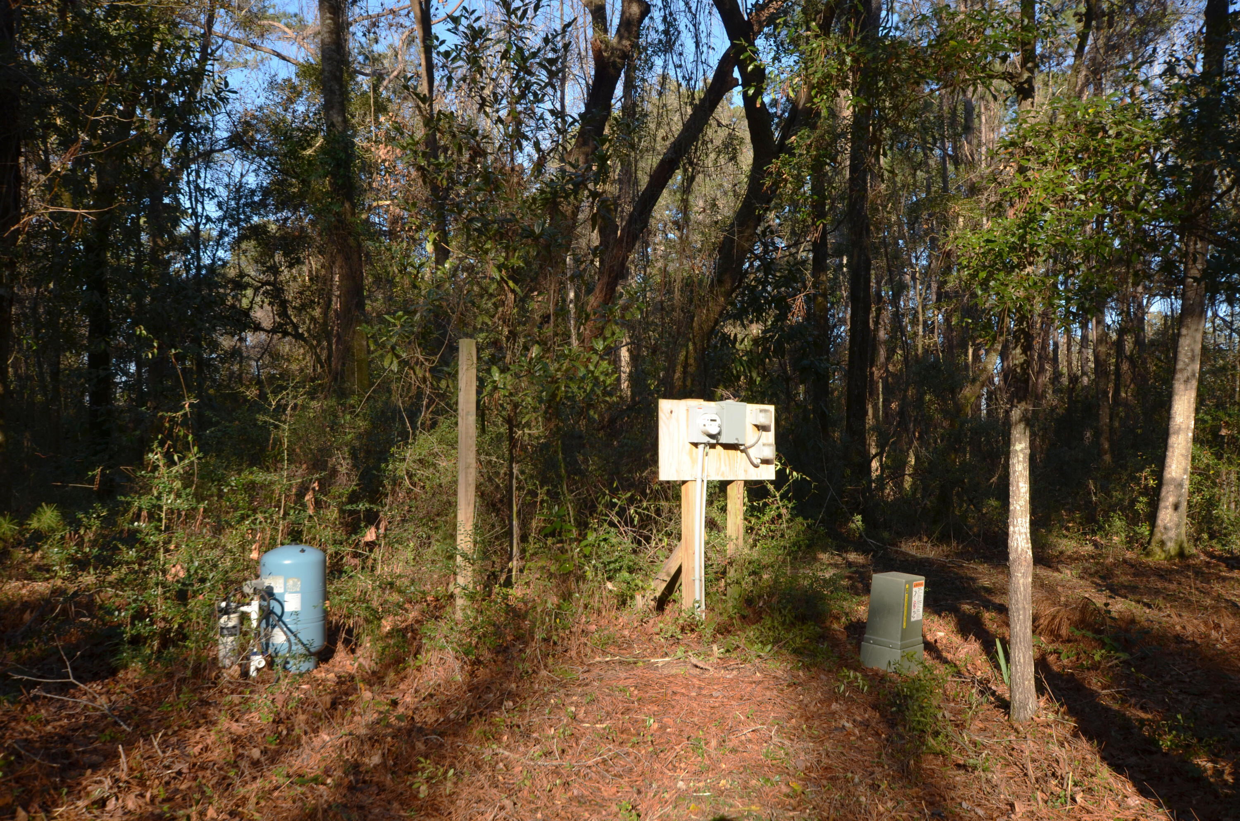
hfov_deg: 62.0
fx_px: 1031
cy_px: 410
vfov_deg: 43.4
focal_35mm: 30
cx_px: 620
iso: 200
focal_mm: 20
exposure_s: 1/250
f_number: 8
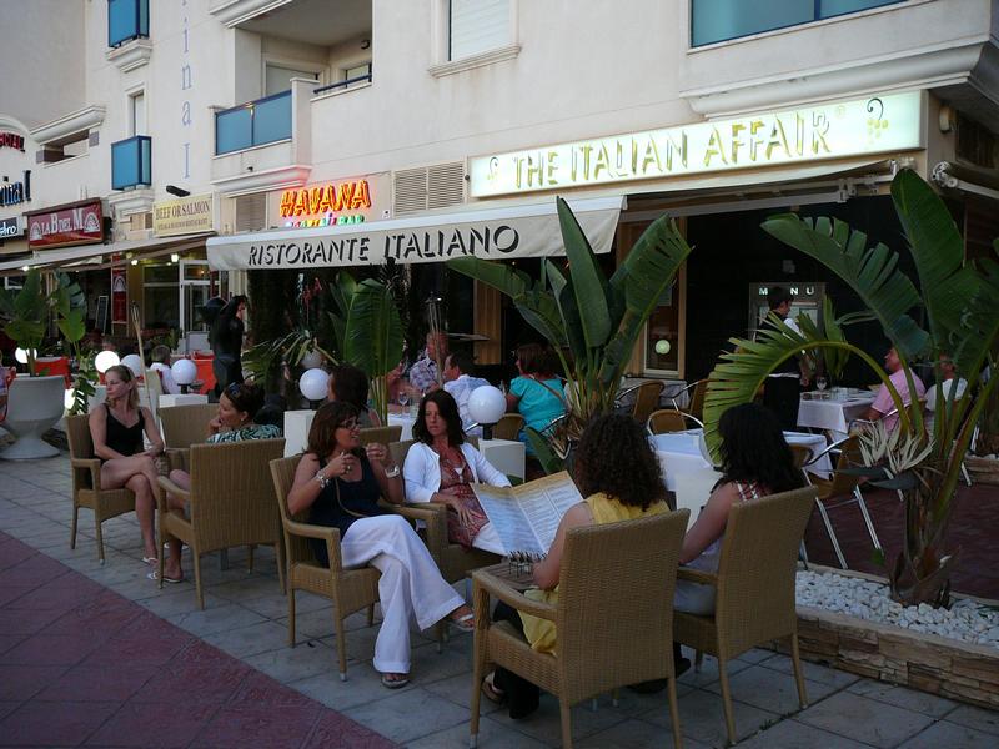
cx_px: 500
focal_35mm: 35
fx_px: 1010
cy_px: 374
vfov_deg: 40.7
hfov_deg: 52.6
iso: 100
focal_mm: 5.2
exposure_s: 1/50
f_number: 2.8
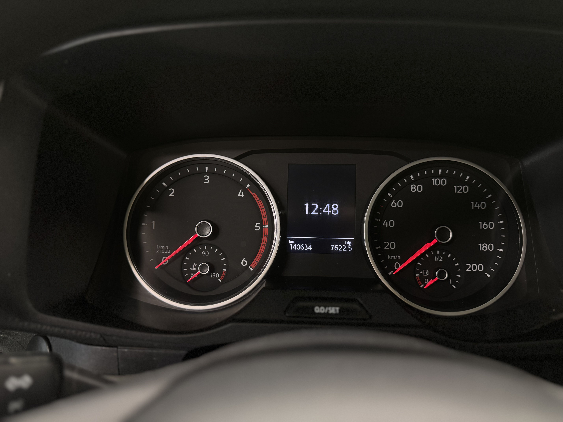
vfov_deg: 56.8
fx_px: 390
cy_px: 211
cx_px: 282
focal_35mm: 24
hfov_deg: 71.6
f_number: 1.78
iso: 400
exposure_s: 1/50
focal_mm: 6.76
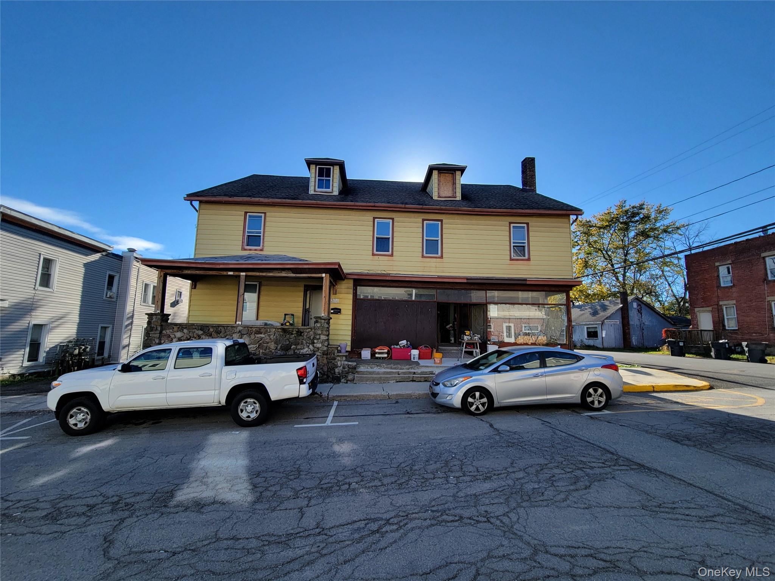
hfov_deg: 106.2
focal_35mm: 13
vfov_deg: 89.9
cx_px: 388
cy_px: 290
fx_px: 291
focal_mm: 2.2
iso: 50
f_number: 2.2
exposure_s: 1/907
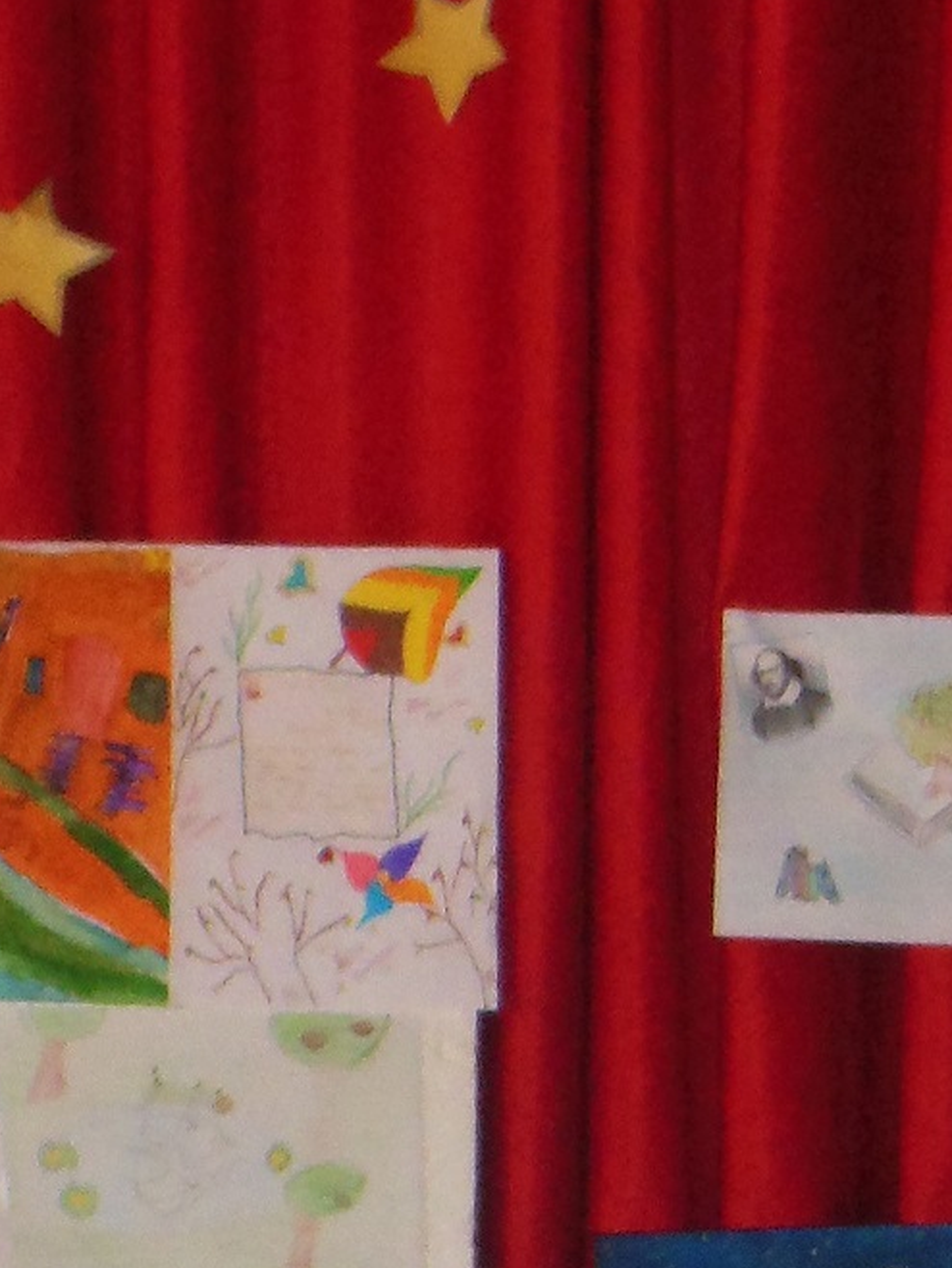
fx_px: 8978
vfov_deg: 8.0
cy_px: 1397
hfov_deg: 6.0
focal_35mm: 245
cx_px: -524
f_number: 5.2
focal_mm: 12.4
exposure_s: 1/60
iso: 1000
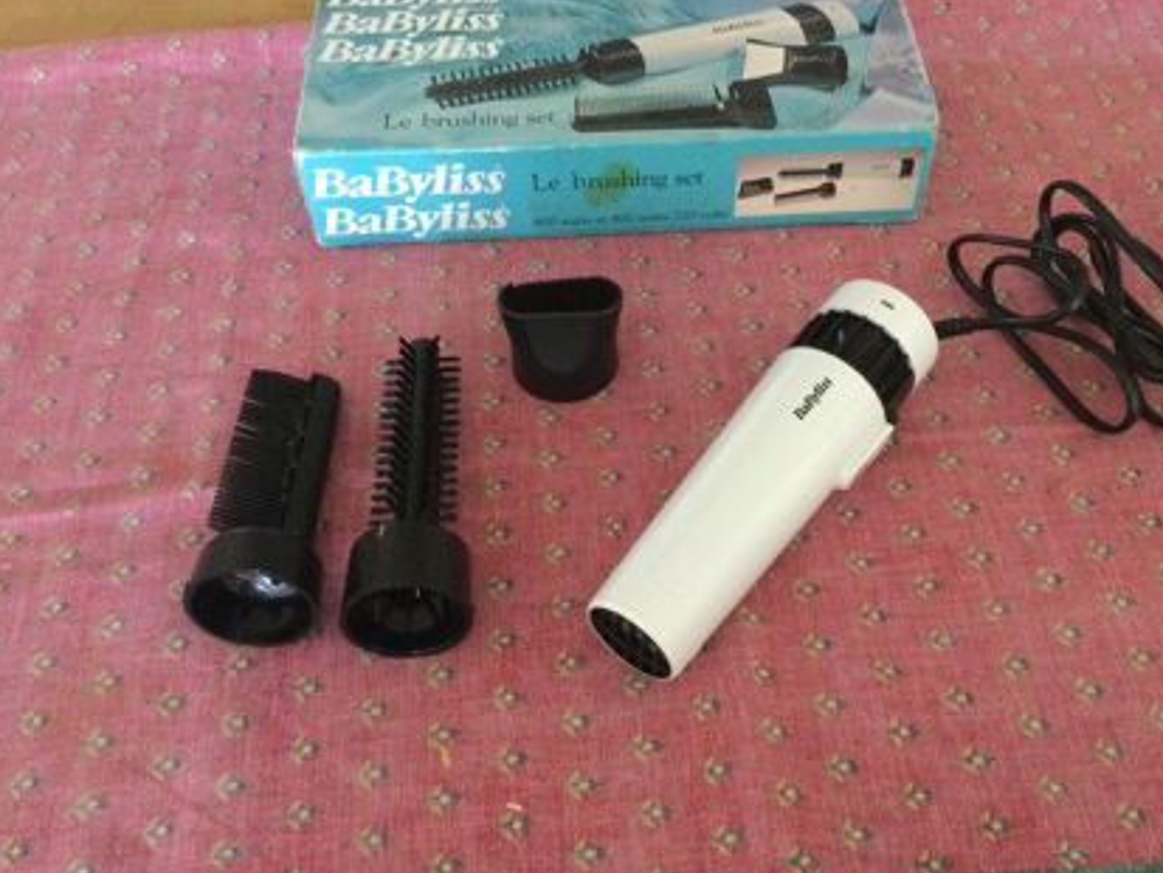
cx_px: 665
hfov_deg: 51.2
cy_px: 411
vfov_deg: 39.7
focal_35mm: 36
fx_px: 1210
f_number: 2.4
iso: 500
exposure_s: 1/17
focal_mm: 3.3
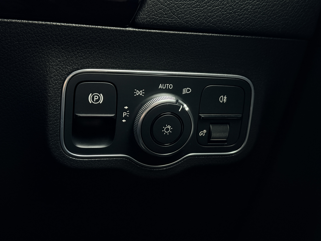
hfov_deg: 39.7
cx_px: 160
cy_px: 120
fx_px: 445
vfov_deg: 30.3
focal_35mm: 48
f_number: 1.78
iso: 640
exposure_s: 1/20
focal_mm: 6.76
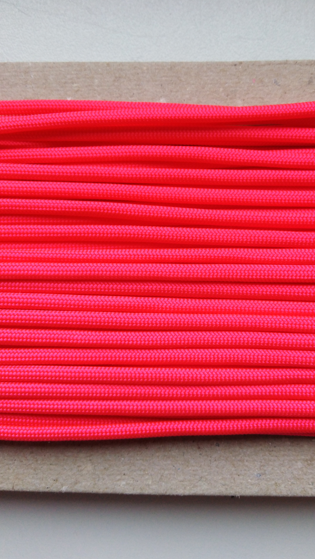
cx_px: 202
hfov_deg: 37.5
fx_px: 460
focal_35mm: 31
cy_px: 256
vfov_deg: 62.5
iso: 171
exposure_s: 1/30
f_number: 2.2
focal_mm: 3.46
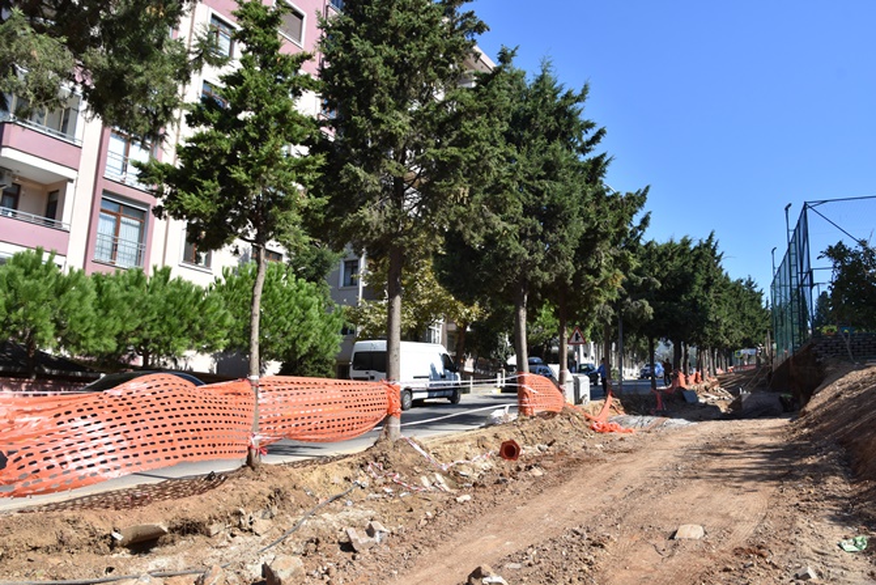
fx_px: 657
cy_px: 292
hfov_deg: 67.4
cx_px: 438
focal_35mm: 27
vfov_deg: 48.0
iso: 200
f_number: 8
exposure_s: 1/500
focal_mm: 18
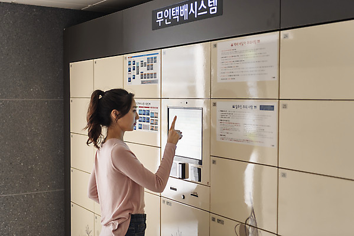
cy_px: 118
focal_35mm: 50
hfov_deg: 39.6
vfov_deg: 27.0
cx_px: 177
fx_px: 492
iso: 200
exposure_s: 1/60
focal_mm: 50
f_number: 2.8
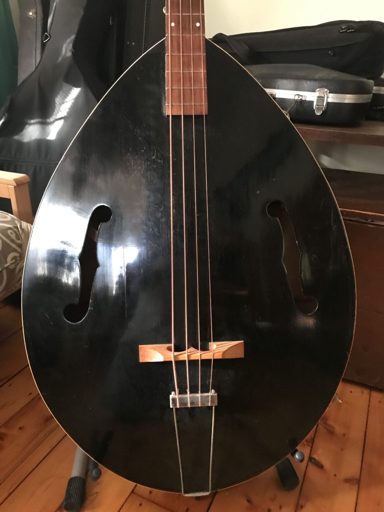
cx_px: 192
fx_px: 414
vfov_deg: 63.4
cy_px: 256
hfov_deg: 49.7
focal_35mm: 28
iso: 100
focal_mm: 3.99
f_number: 1.8
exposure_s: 1/4
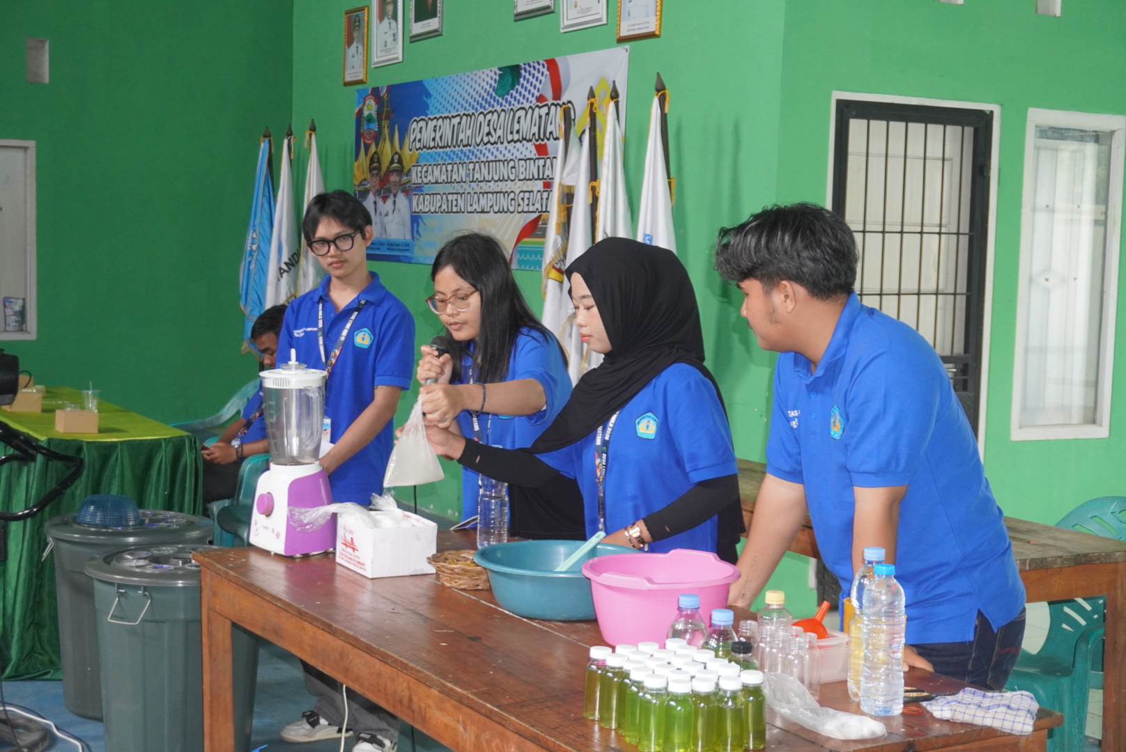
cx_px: 563
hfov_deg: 37.8
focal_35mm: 52
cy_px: 376
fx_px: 1643
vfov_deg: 25.8
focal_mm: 35
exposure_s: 1/160
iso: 1250
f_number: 5.6
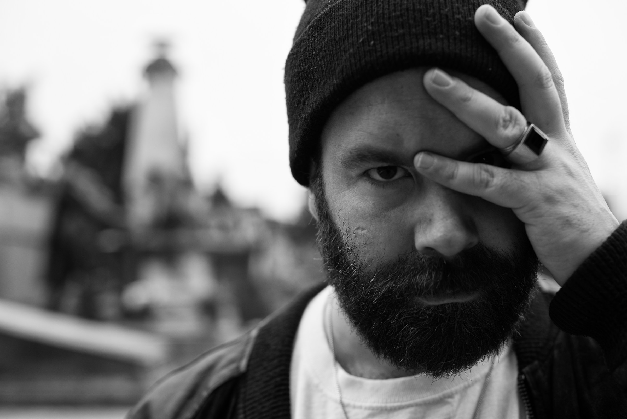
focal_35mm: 50
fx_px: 871
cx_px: 314
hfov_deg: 39.6
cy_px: 210
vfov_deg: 27.0
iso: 400
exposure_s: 1/125
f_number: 3.5
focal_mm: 50
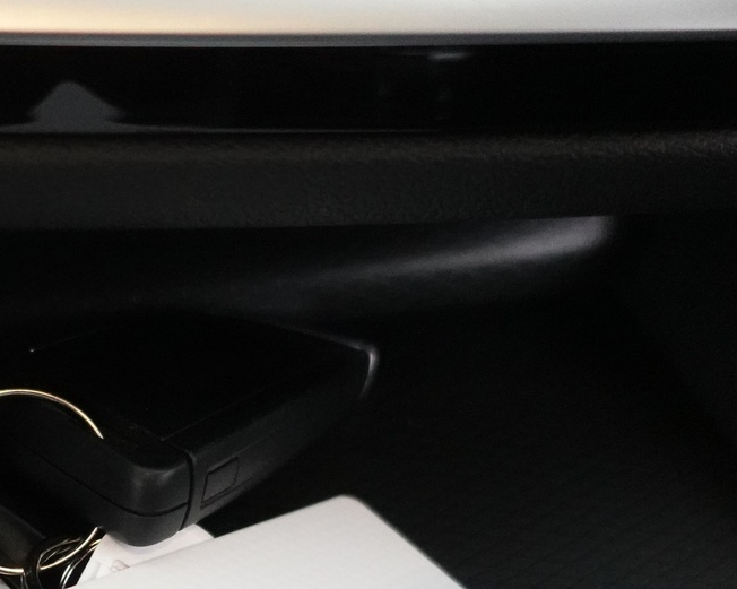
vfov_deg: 26.0
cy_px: 557
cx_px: 50
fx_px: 1221
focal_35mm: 56
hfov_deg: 31.7
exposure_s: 1/125
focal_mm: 9.4
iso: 3200
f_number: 1.8
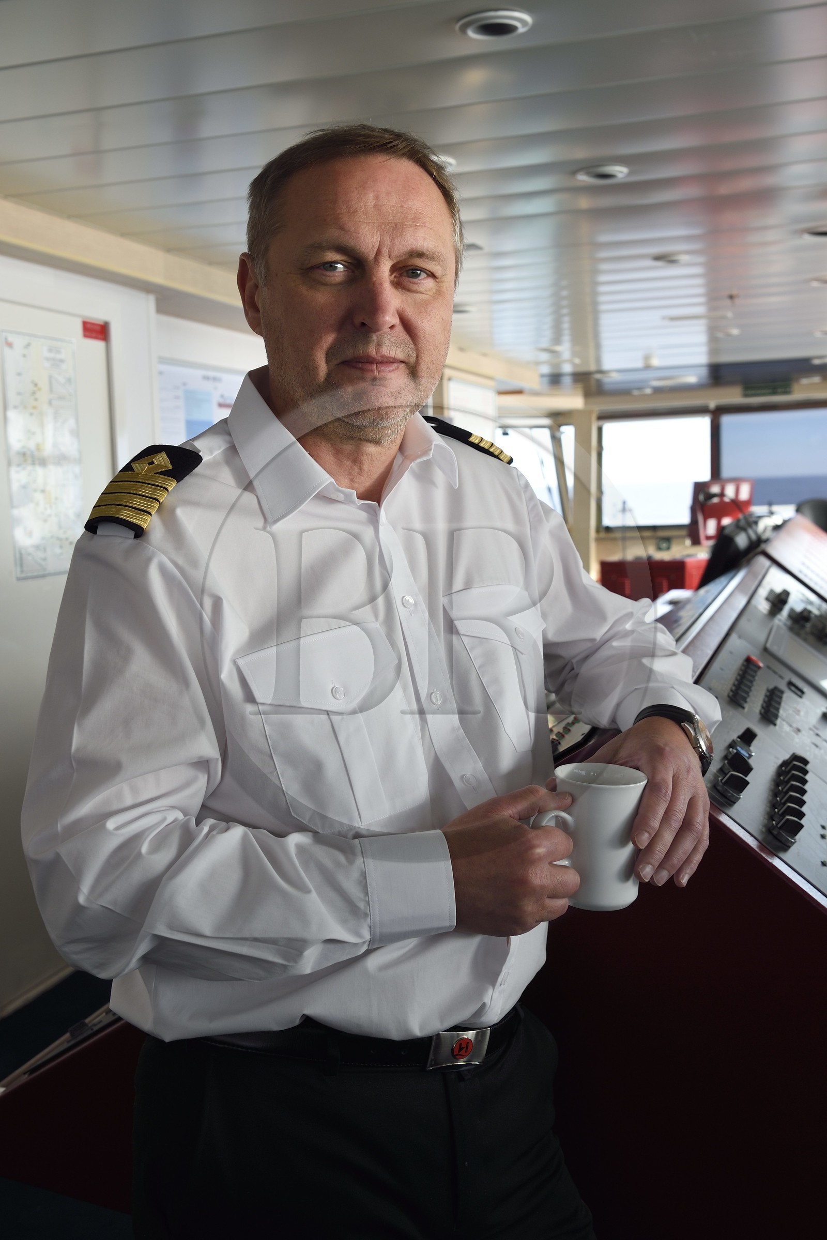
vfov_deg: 54.4
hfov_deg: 37.9
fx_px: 1206
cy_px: 620
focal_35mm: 35
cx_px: 414
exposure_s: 1/60
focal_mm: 35
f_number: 7.1
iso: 200
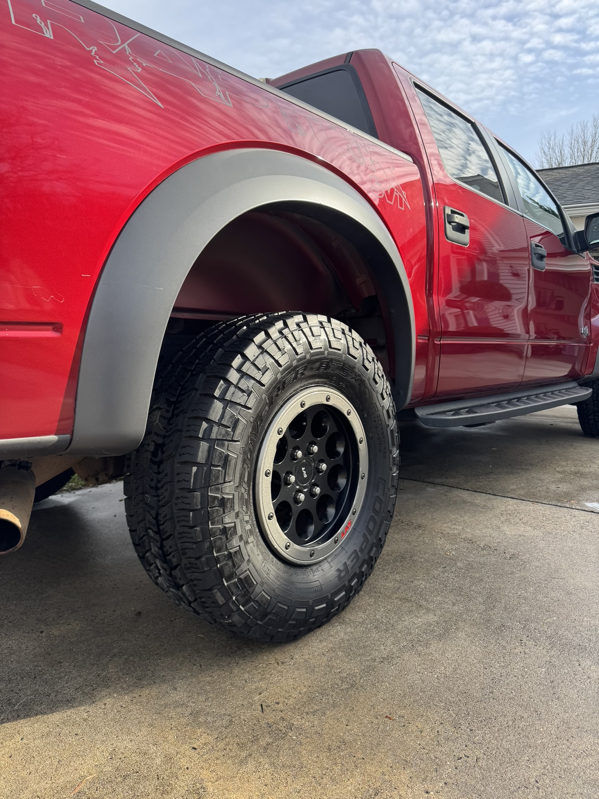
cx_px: 300
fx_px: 554
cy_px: 400
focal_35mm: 24
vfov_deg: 71.6
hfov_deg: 56.8
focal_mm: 6.76
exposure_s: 1/792
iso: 80
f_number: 1.78
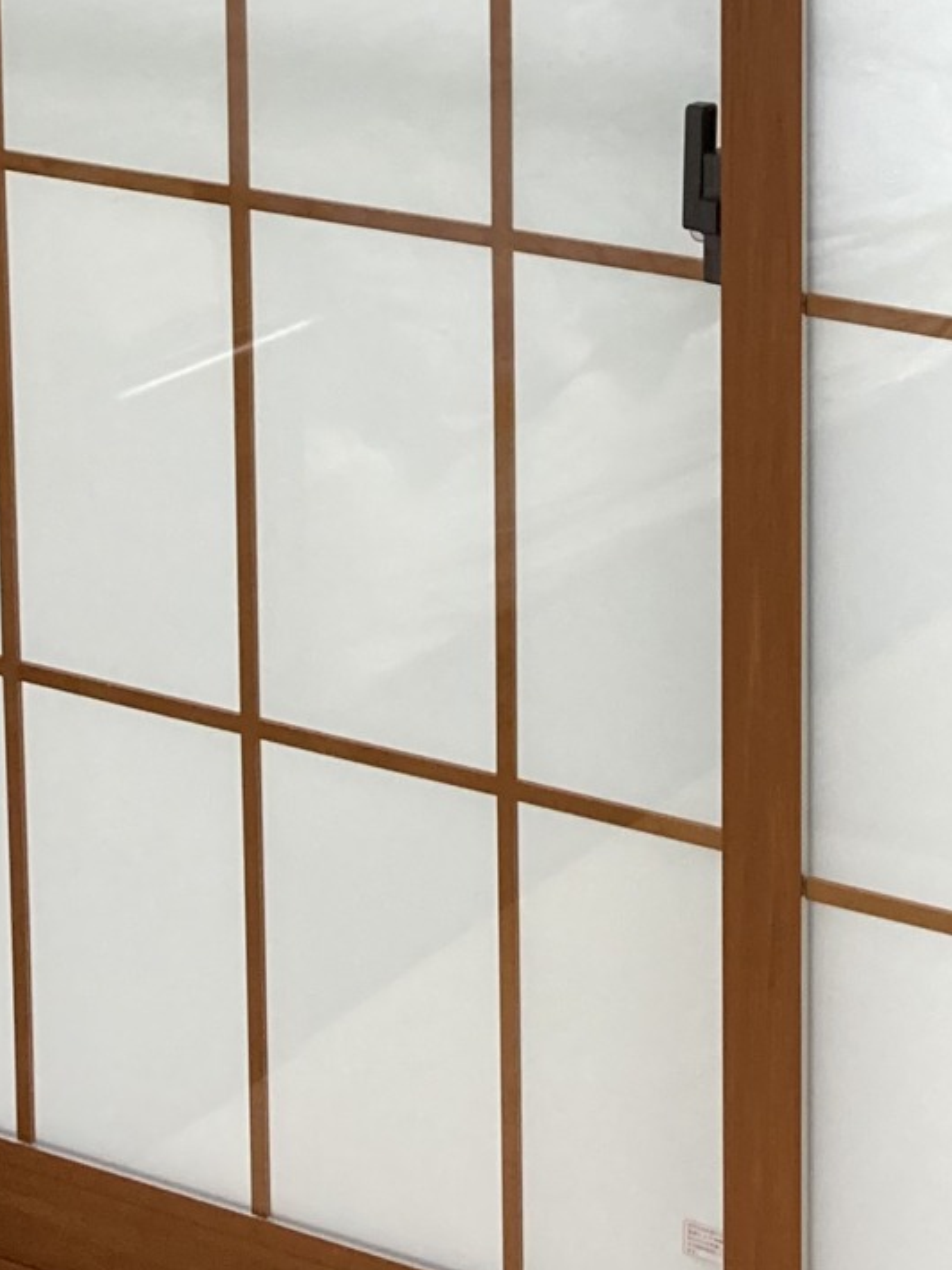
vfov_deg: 18.6
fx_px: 3706
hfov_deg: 14.3
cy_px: -190
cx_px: 1068
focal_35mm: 101
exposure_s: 1/60
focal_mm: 3.99
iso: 80
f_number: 1.8
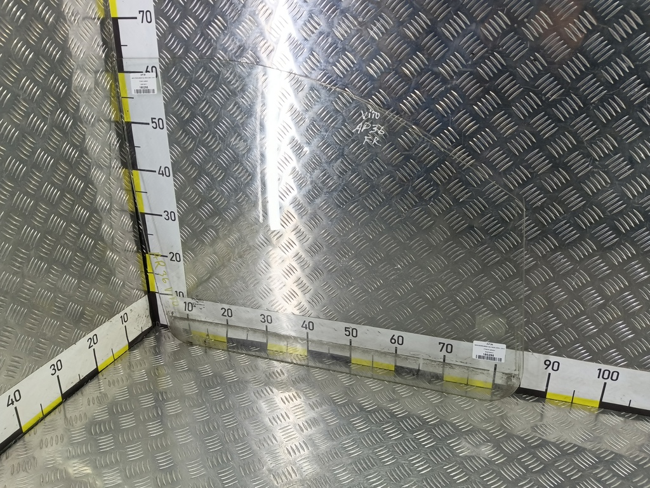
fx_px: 432
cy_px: 244
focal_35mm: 23
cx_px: 325
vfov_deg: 58.9
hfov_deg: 73.9
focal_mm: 4.11
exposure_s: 1/50
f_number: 1.6
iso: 109
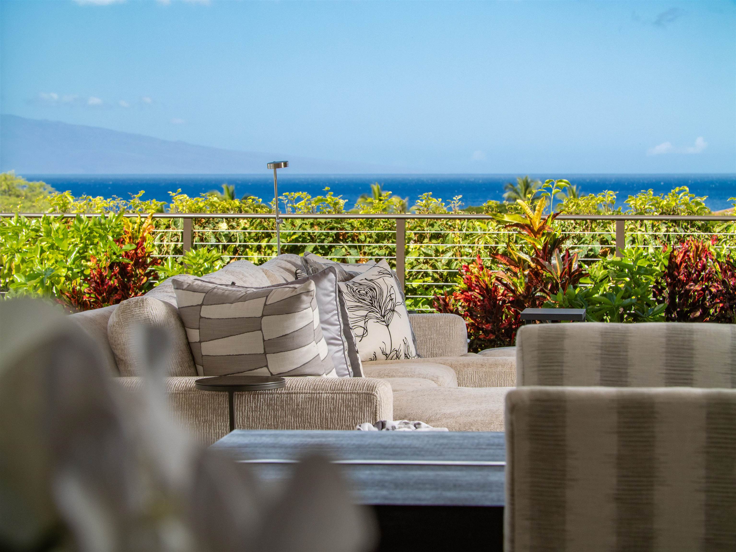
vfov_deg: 11.1
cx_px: 368
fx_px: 2850
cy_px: 276
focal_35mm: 134
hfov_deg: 14.7
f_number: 8
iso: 400
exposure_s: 1/200
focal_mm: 67
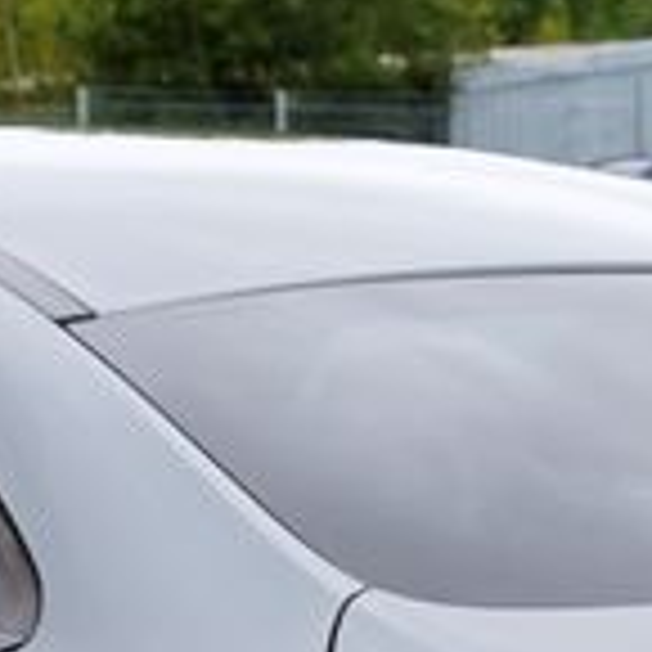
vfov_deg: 10.0
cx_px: 558
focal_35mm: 168
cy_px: 1072
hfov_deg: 10.4
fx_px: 3580
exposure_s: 1/80
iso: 100
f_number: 4.5
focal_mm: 28
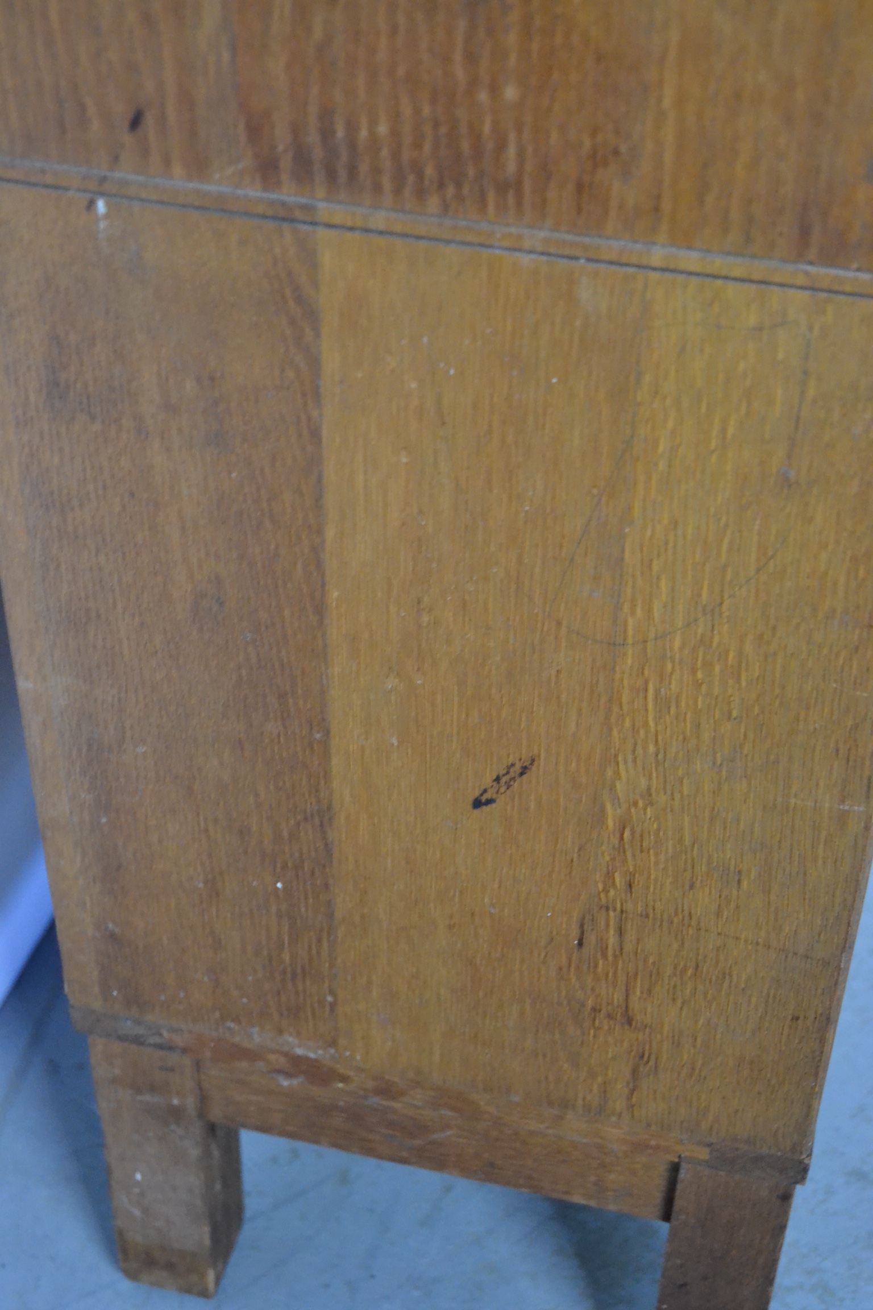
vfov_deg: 35.1
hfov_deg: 23.8
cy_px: 655
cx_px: 436
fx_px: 2073
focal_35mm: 57
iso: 3200
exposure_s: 1/25
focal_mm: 38
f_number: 4.2
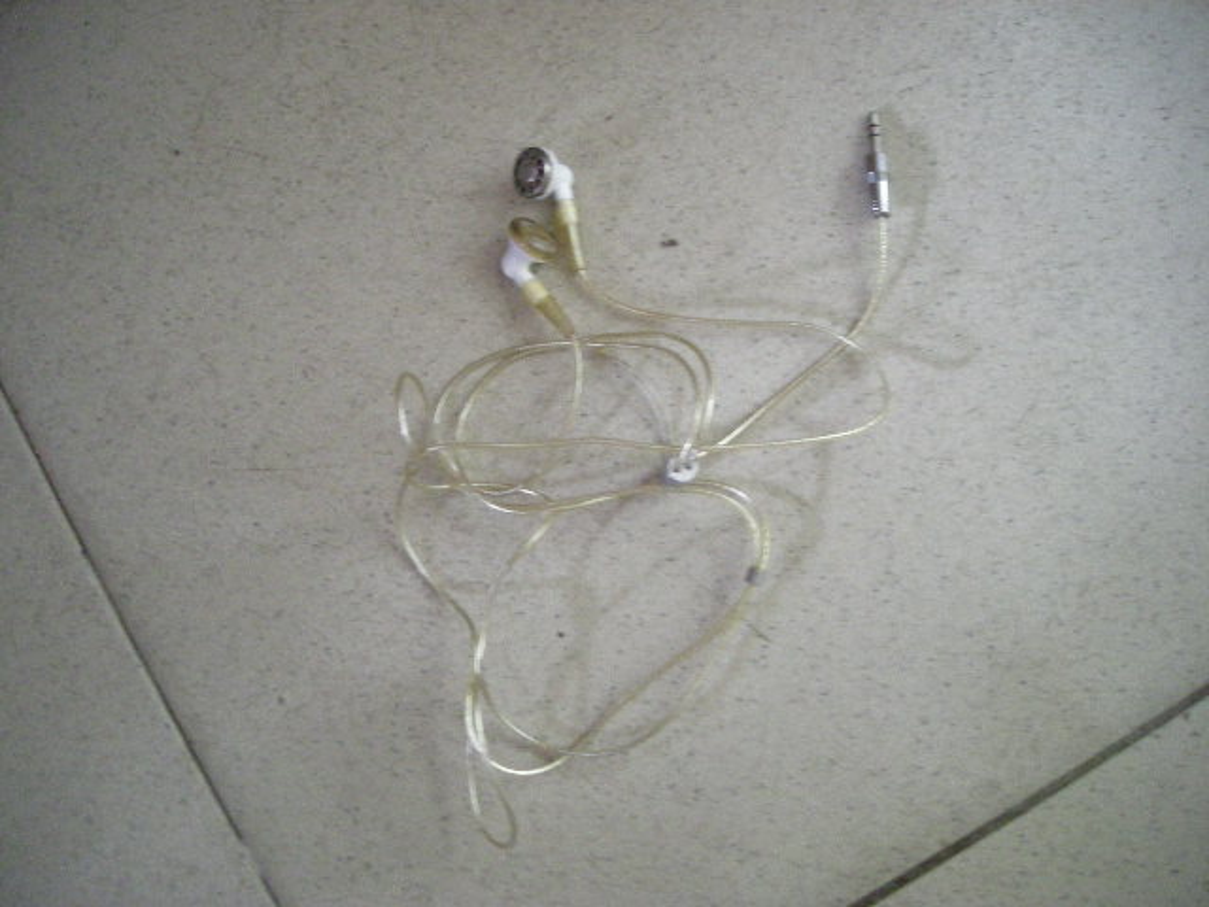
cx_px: 604
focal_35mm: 35
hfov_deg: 52.6
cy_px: 454
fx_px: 1222
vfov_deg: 40.7
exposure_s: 1/8
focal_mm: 5.7
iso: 576
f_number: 2.8
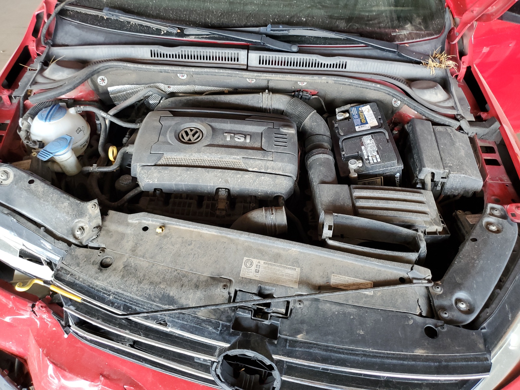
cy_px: 195
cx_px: 260
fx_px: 391
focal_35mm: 26
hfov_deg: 67.3
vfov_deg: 53.1
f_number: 1.5
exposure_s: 1/60.2
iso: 79
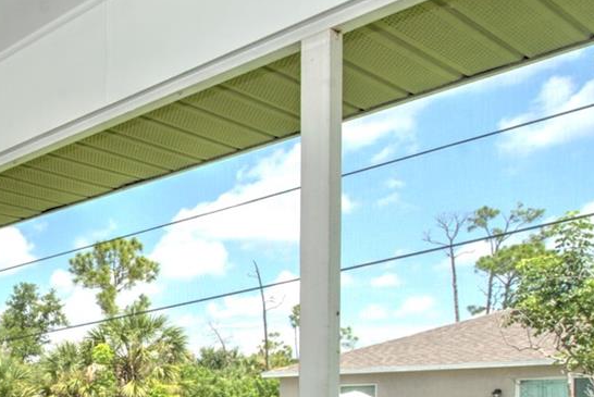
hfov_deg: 30.8
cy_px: 421
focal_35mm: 41
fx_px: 677
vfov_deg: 29.8
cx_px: -256
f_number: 11
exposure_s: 1/125
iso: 250
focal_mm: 14
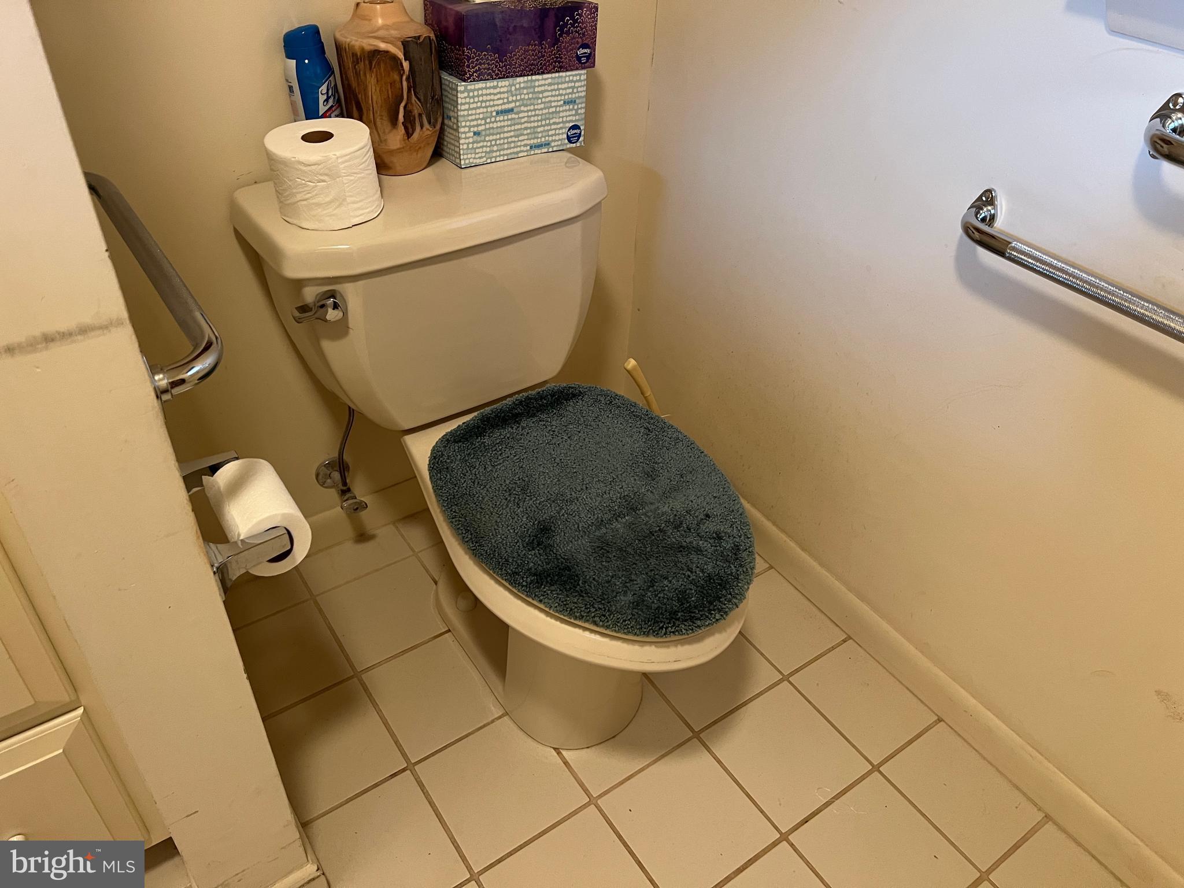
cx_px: 592
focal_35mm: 26
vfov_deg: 53.1
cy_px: 444
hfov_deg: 67.3
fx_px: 889
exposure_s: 1/60
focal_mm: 5.7
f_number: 1.5
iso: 250
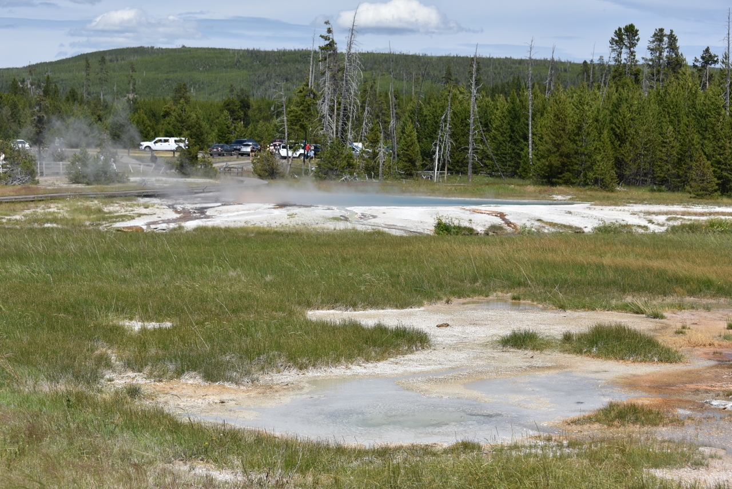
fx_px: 1383
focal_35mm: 68
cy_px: 244
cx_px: 366
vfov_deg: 20.0
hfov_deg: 29.6
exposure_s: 1/320
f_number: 9
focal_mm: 68
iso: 100
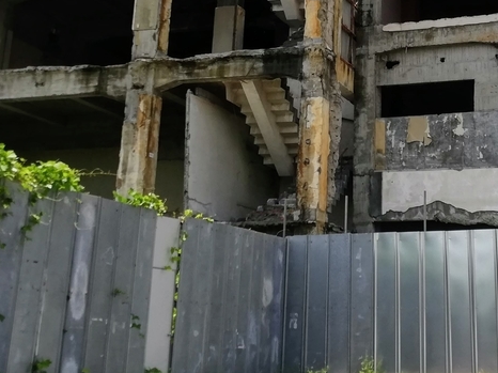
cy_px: 32
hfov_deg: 28.6
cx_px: 365
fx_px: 963
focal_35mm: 67
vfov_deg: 21.4
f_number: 2.2
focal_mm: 3.81
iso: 50
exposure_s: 1/1017
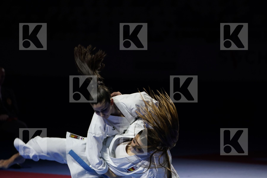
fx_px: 1053
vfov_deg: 9.7
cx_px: 134
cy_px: 89
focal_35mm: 142
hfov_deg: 14.4
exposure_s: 1/500
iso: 320
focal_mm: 142
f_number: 2.8
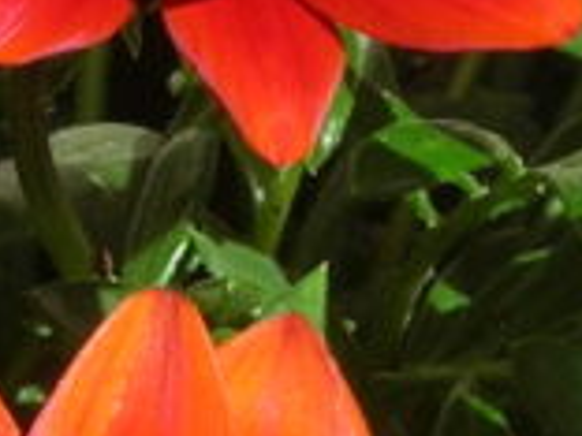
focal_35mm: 285
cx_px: 205
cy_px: 406
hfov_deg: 6.9
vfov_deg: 5.2
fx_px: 4792
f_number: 4.8
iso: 64
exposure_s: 1/398
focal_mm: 7.8
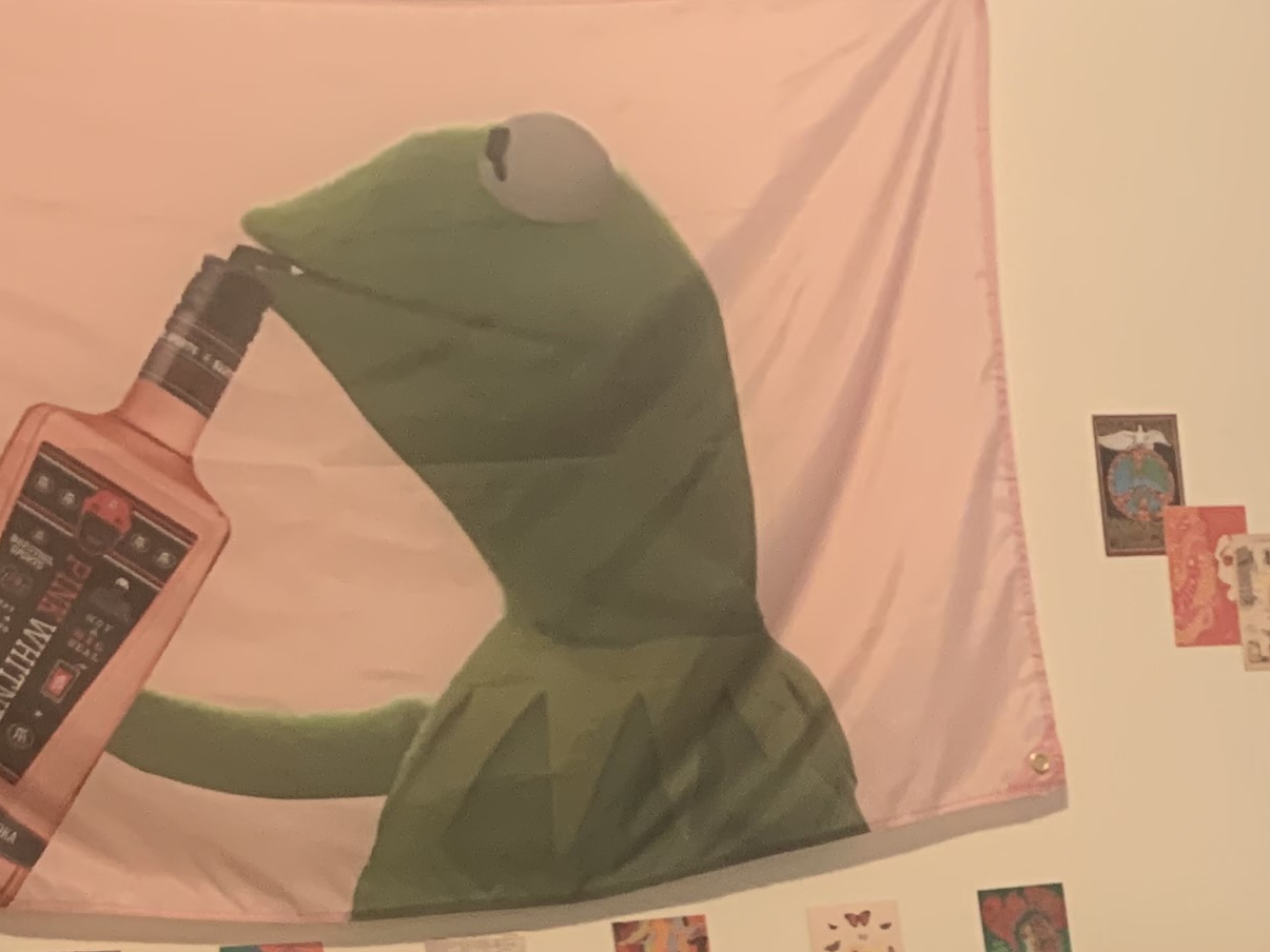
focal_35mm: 87
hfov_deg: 21.1
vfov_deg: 15.2
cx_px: 1480
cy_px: 1591
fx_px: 3192
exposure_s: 1/60
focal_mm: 4.25
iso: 200
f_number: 1.8
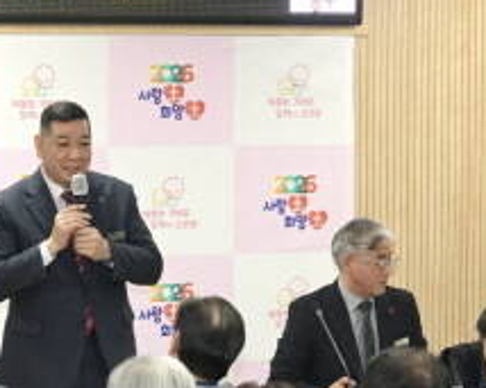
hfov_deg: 12.9
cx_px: 115
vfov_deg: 10.3
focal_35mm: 149
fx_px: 2142
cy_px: 313
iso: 2500
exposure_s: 1/200
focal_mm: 53
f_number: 4
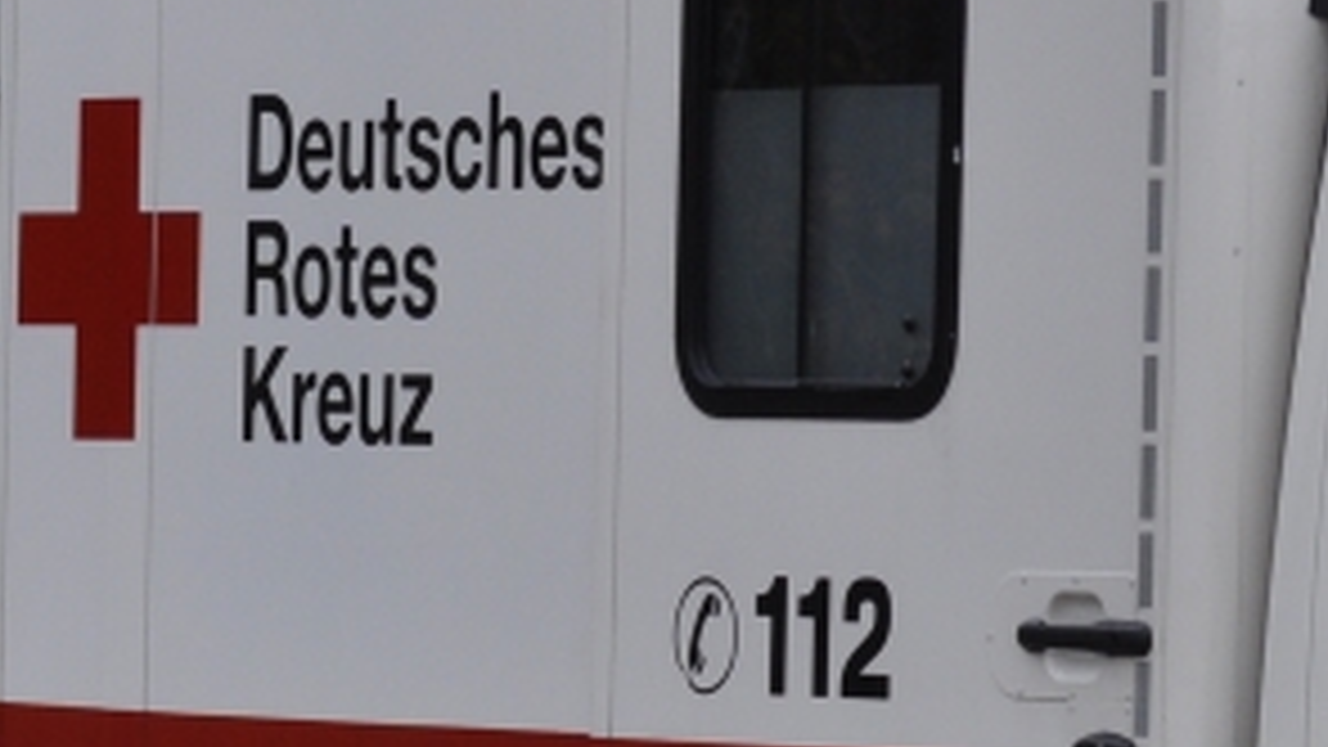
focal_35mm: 335
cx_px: 1697
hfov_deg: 6.4
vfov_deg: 3.6
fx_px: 11798
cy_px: 738
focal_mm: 70
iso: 500
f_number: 5
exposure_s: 1/400
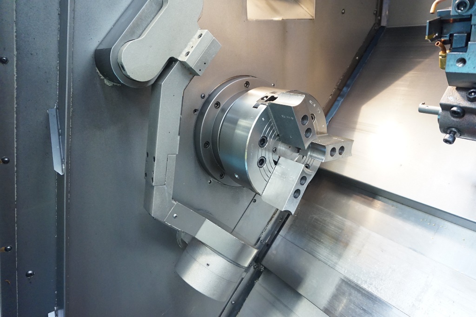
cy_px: 158
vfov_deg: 53.1
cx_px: 238
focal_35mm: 24
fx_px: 317
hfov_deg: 73.7
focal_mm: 16
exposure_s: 1/60
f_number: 3.5
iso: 2000
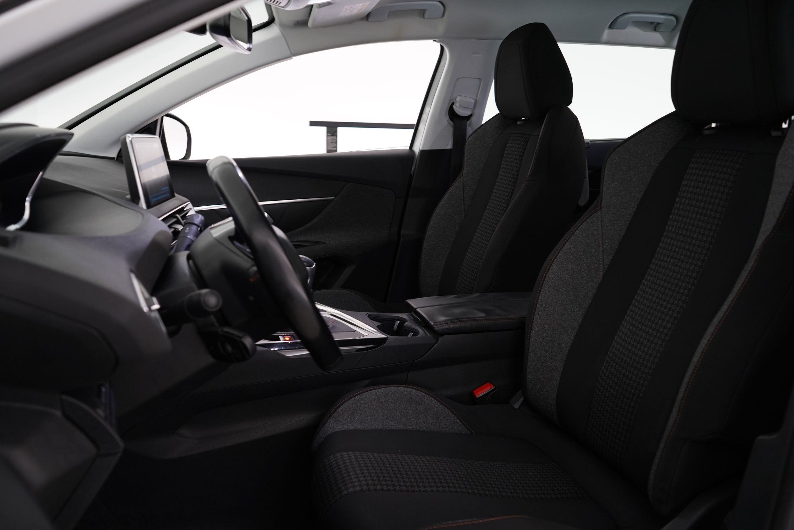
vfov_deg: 46.4
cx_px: 397
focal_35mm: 28
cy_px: 265
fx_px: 618
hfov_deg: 65.5
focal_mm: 28
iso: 1000
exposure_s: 1/10
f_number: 5
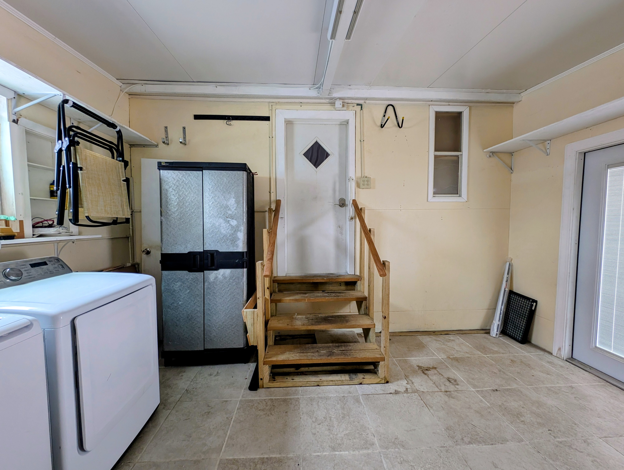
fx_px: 217
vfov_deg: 94.6
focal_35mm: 12
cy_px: 235
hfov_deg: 110.5
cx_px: 312
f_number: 1.95
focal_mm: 2.23
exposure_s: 1/35.3
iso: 94
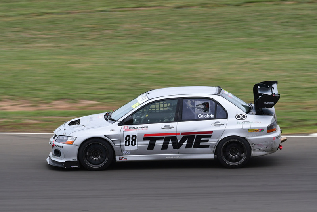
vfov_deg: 3.2
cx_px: 158
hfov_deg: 4.7
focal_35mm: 435
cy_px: 106
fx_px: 3832
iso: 250
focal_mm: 290
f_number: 13
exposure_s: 1/200
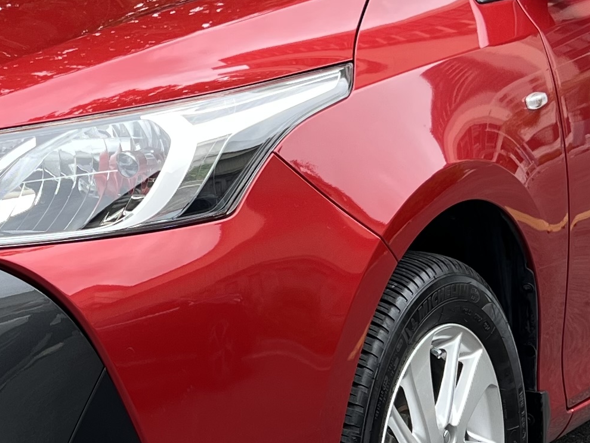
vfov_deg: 13.9
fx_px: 1807
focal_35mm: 106
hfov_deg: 18.3
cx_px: 73
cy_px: 69
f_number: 1.5
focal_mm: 5.7
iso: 32
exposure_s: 1/137
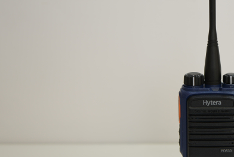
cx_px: 212
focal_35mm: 98
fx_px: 637
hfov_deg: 20.4
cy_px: 63
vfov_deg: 14.0
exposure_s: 1/20
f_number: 2.8
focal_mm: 48
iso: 100
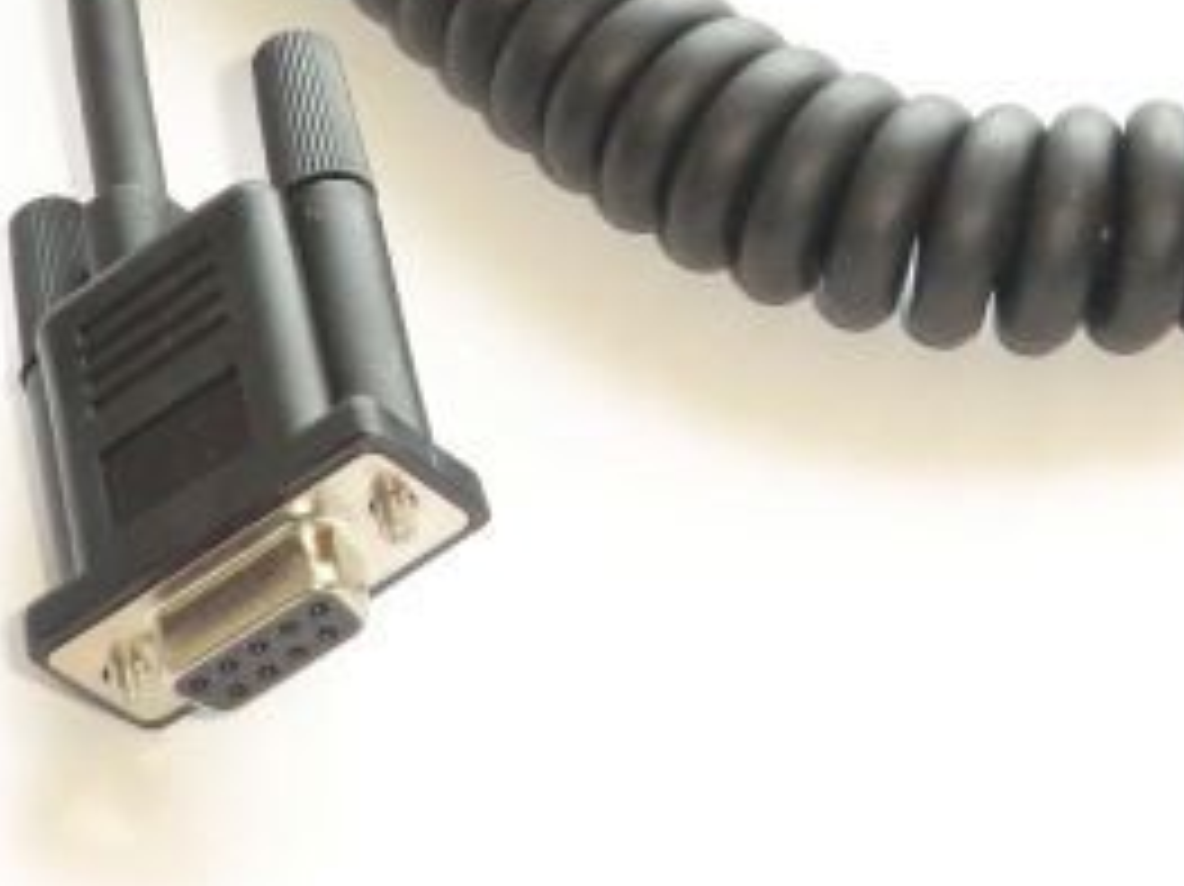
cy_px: 4
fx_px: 4581
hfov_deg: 14.6
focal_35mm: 134
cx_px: 963
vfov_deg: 11.0
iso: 400
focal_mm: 9.8
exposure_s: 1/60
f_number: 4.2
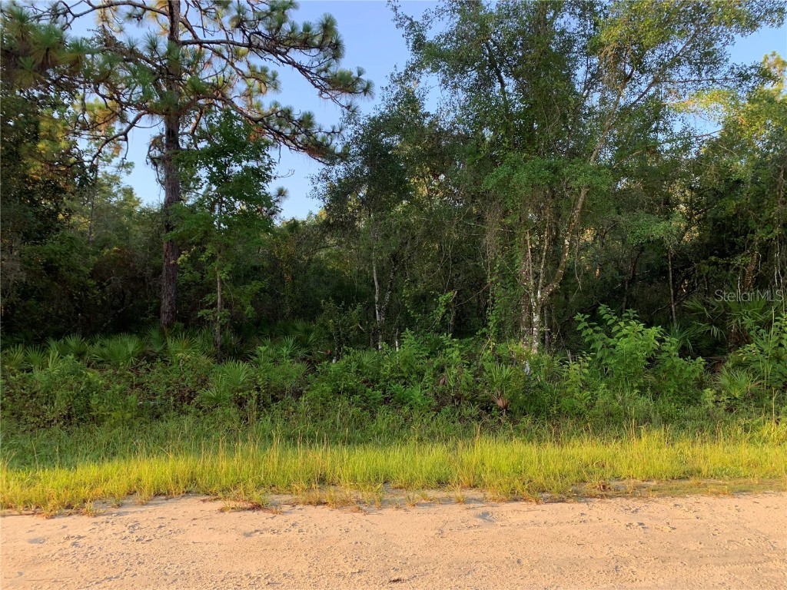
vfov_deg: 53.1
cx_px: 394
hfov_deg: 67.3
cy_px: 295
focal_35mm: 26
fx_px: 591
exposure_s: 1/245
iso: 25
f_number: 1.8
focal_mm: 4.25
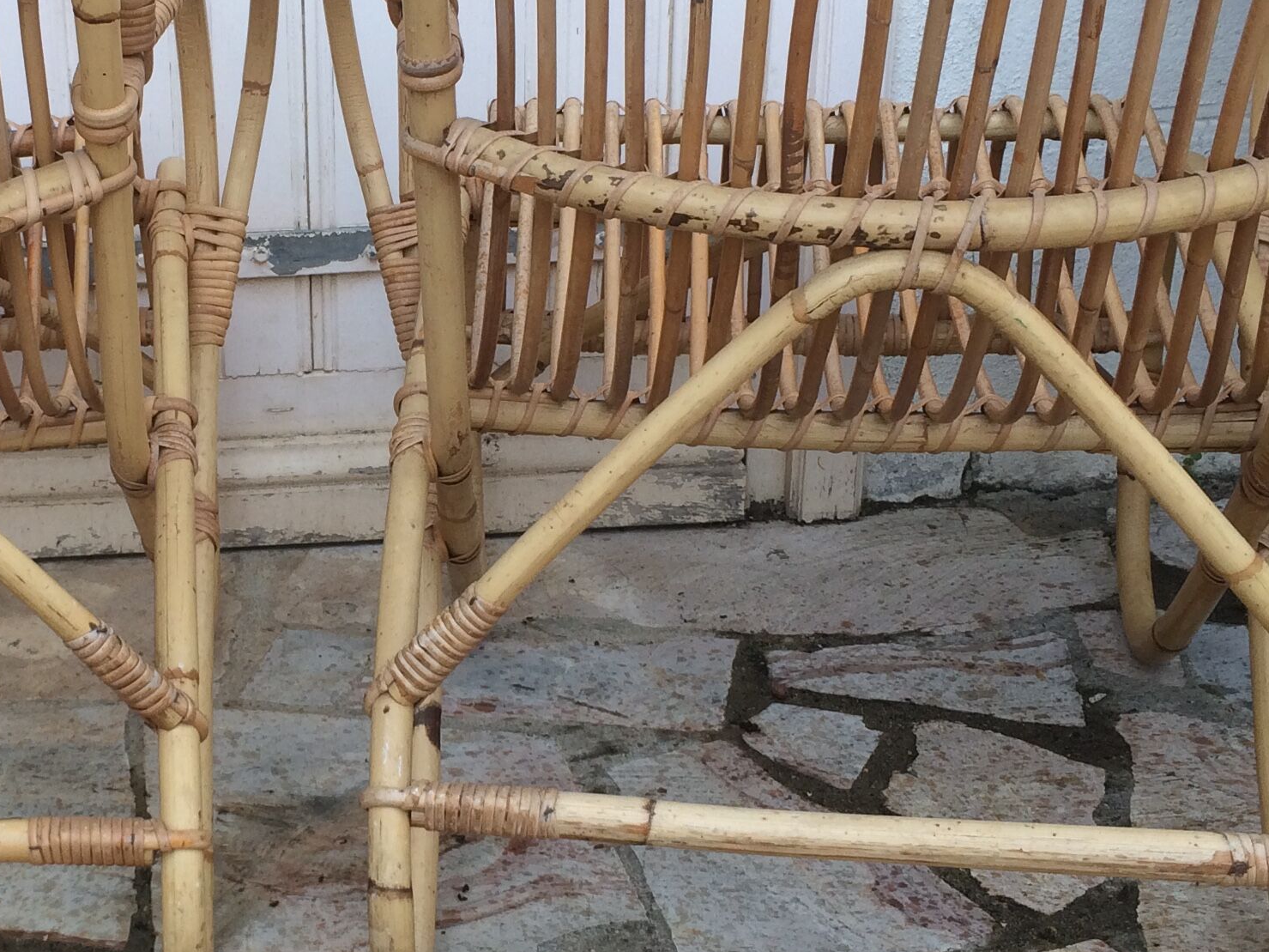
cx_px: 240
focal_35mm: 64
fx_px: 2346
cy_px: 445
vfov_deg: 22.9
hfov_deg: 29.5
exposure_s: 1/50
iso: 40
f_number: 2.2
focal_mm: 4.15
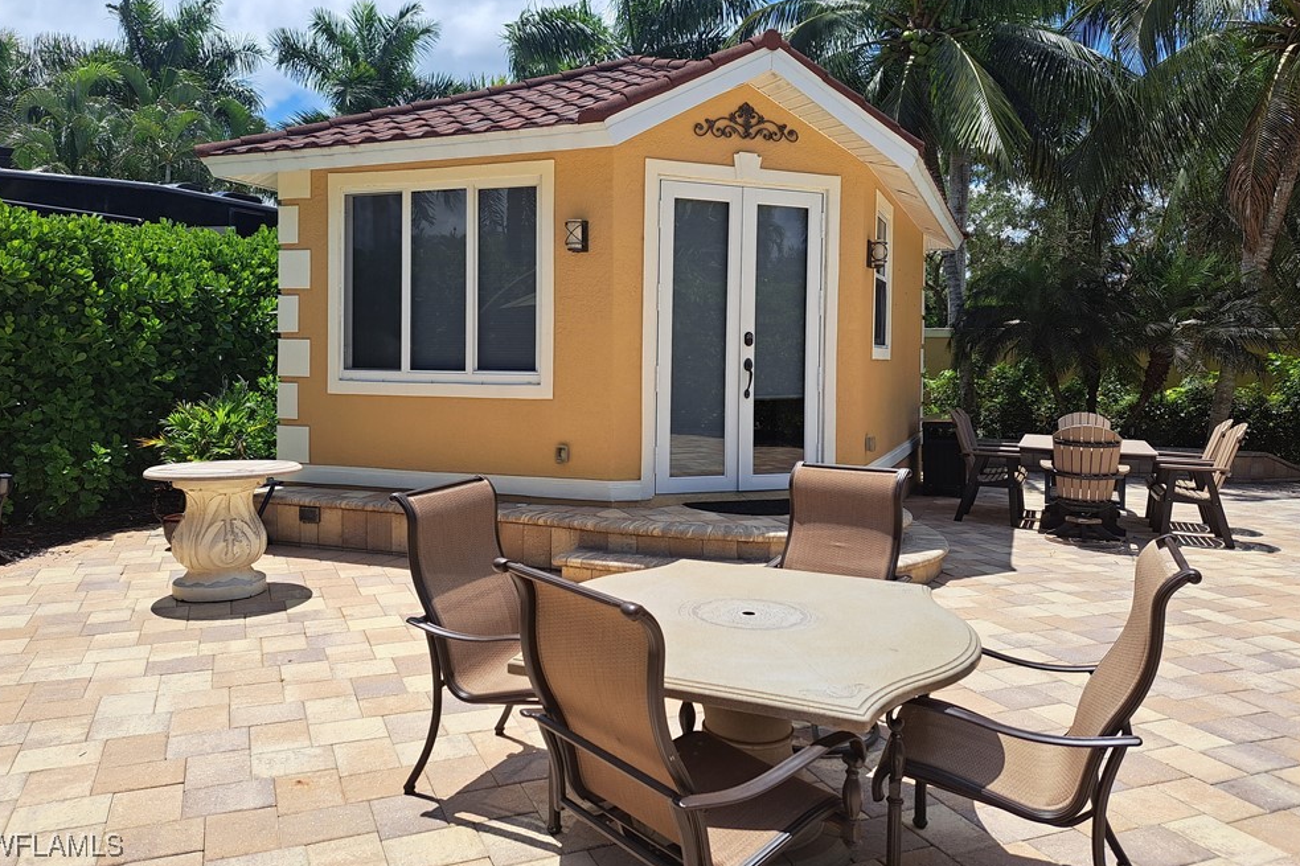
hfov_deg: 69.4
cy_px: 366
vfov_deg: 49.4
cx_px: 637
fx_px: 939
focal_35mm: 26
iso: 50
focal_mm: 5.23
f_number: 1.8
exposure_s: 1/2320
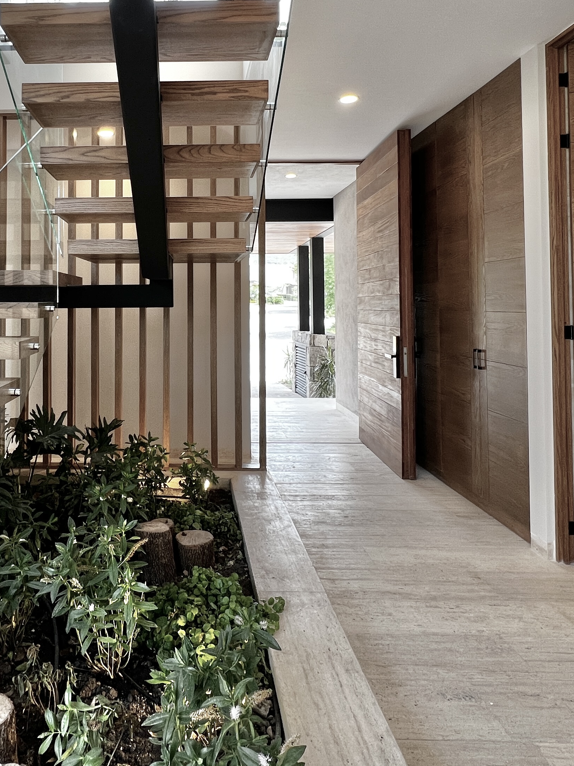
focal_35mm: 24
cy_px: 295
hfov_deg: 55.1
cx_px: 172
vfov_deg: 70.6
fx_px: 531
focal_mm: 1.57
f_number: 1.8
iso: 80
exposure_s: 1/120
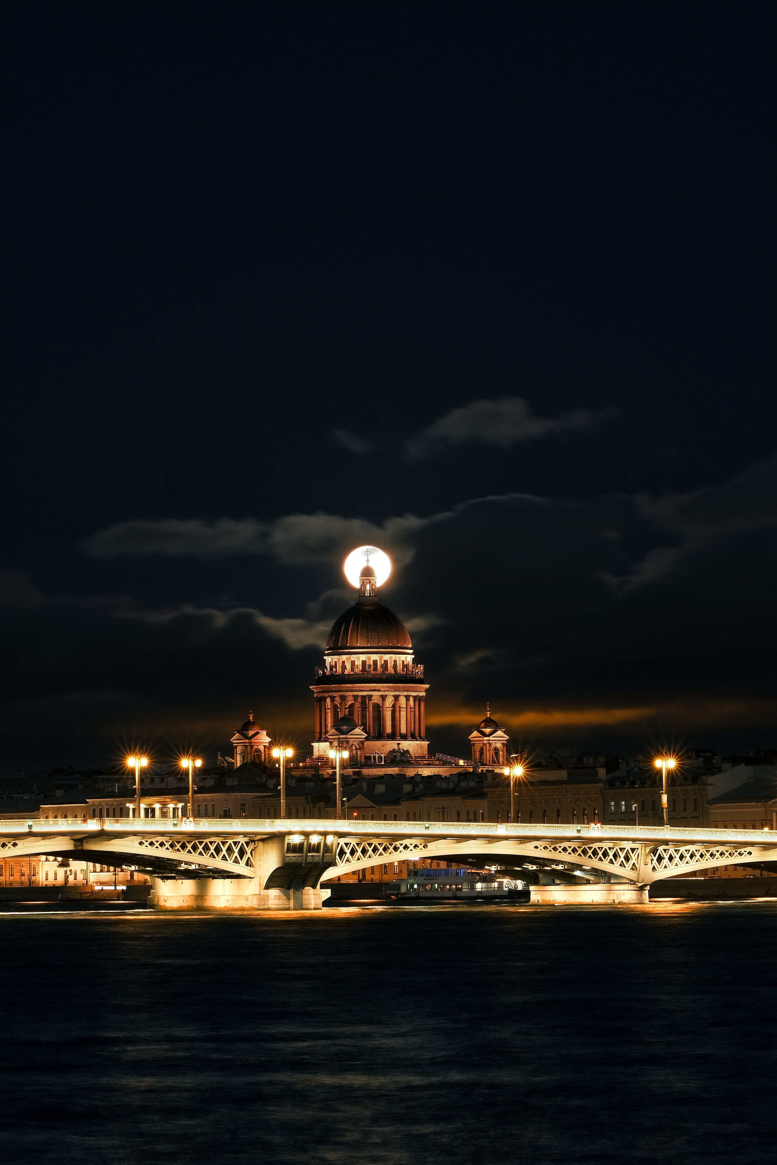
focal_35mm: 150
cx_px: 388
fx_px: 4856
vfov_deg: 13.7
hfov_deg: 9.1
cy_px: 582
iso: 160
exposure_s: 5
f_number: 14
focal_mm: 100
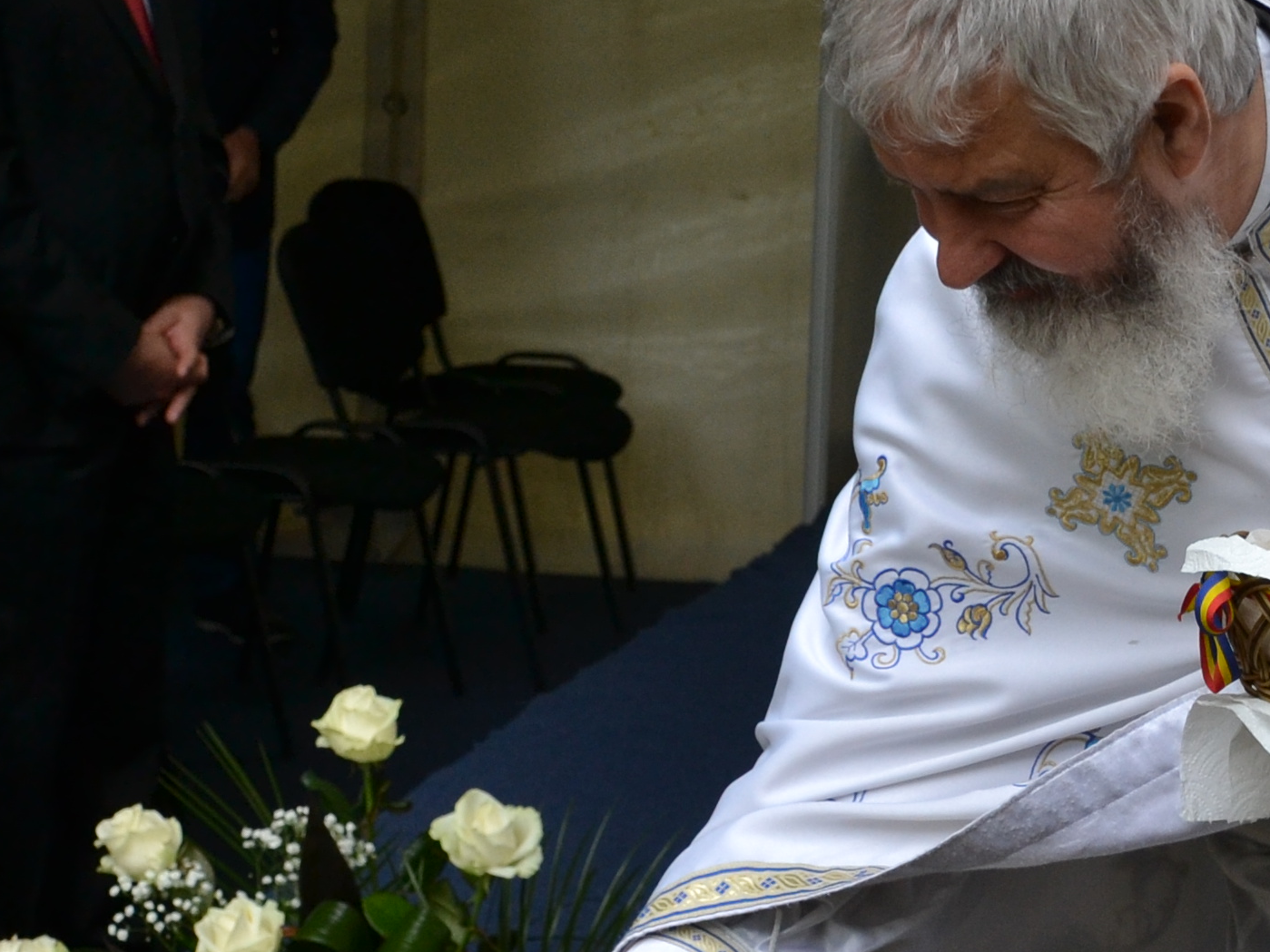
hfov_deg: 19.9
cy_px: 657
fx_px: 3485
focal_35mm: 95
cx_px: 1354
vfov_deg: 15.5
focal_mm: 20
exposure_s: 1/640
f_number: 5.6
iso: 400
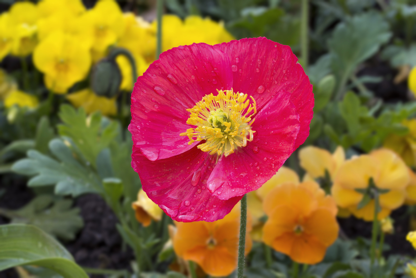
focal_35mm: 90
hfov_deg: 22.6
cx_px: 208
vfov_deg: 15.2
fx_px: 1040
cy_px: 139
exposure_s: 1/20
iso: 160
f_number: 16
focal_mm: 90
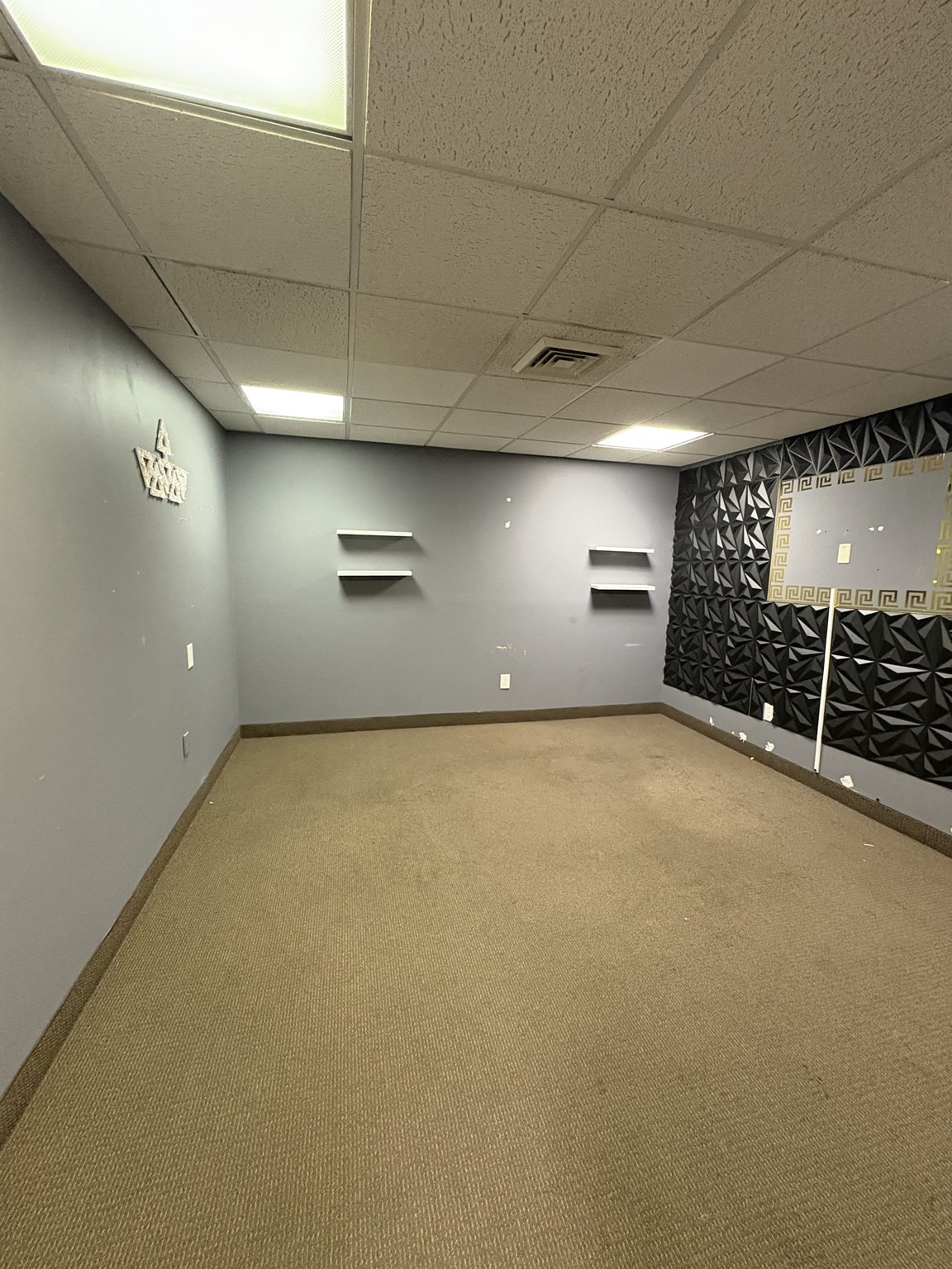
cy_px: 634
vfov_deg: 102.1
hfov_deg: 85.7
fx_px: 513
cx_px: 476
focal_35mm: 14
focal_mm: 2.22
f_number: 2.2
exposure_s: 1/60
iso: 640
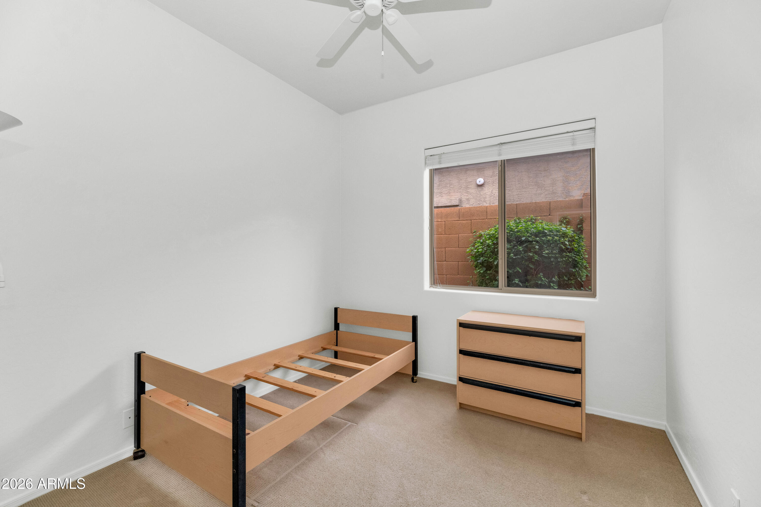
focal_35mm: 14
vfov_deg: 81.2
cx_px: 380
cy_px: 254
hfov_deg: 104.3
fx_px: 296
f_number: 6.3
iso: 1000
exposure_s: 1/160
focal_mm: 14
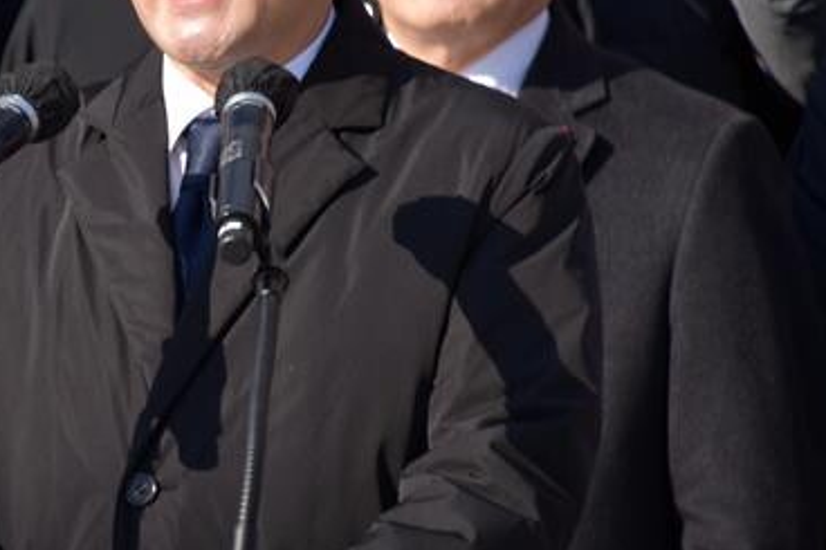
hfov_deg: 2.5
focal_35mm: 835
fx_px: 19149
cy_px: 138
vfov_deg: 1.6
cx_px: 92
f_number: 6.3
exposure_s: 1/400
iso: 100
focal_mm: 200
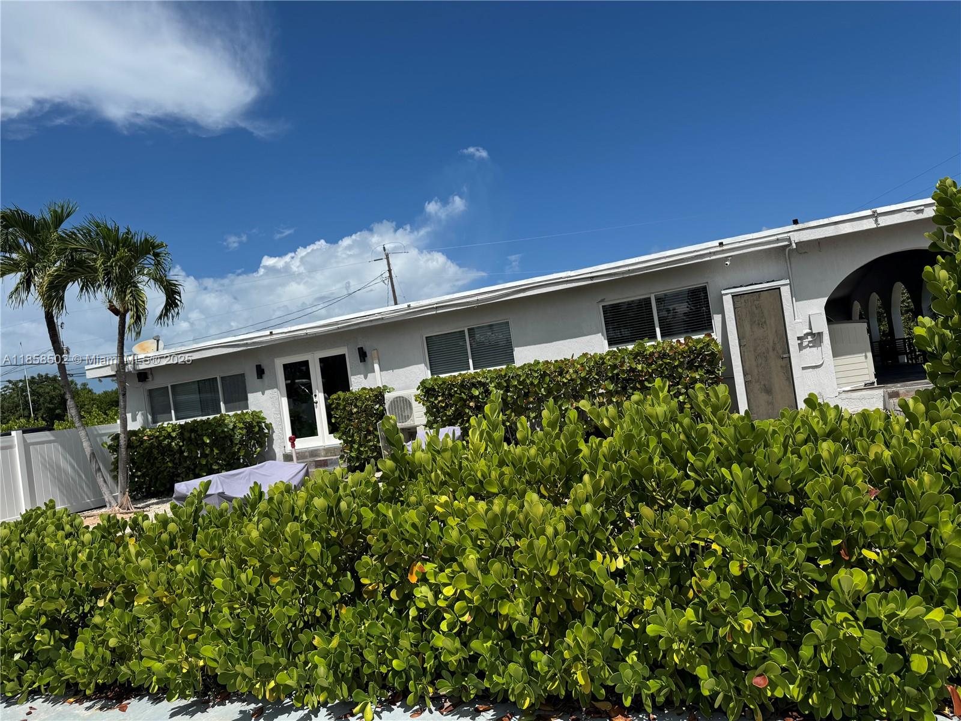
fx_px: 666
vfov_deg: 56.8
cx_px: 480
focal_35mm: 24
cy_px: 360
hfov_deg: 71.6
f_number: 1.78
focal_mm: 6.76
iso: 80
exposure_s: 1/7937
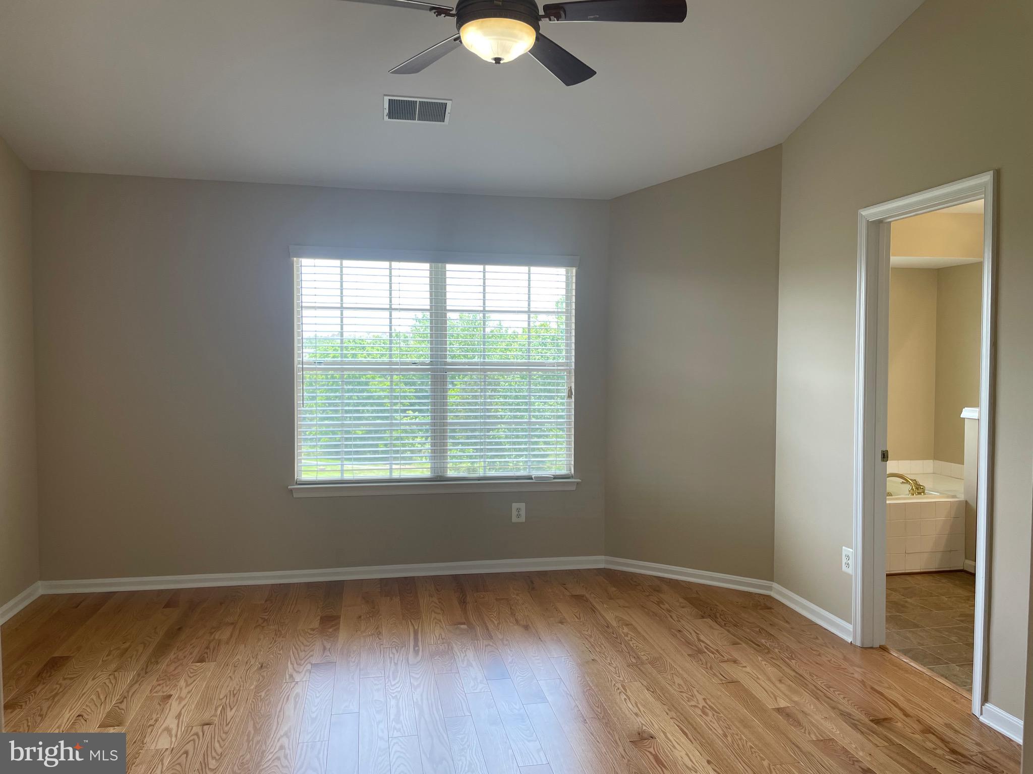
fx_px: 776
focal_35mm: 26
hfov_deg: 67.3
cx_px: 516
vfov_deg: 53.1
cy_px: 387
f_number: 1.6
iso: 32
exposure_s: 1/120
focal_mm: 4.2
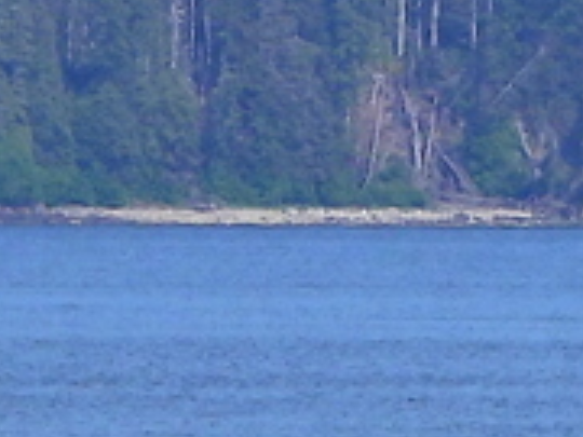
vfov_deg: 0.6
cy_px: -1003
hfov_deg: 0.8
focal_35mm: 2492
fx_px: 41970
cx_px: 489
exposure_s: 1/1250
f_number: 5
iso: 100
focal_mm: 62.5
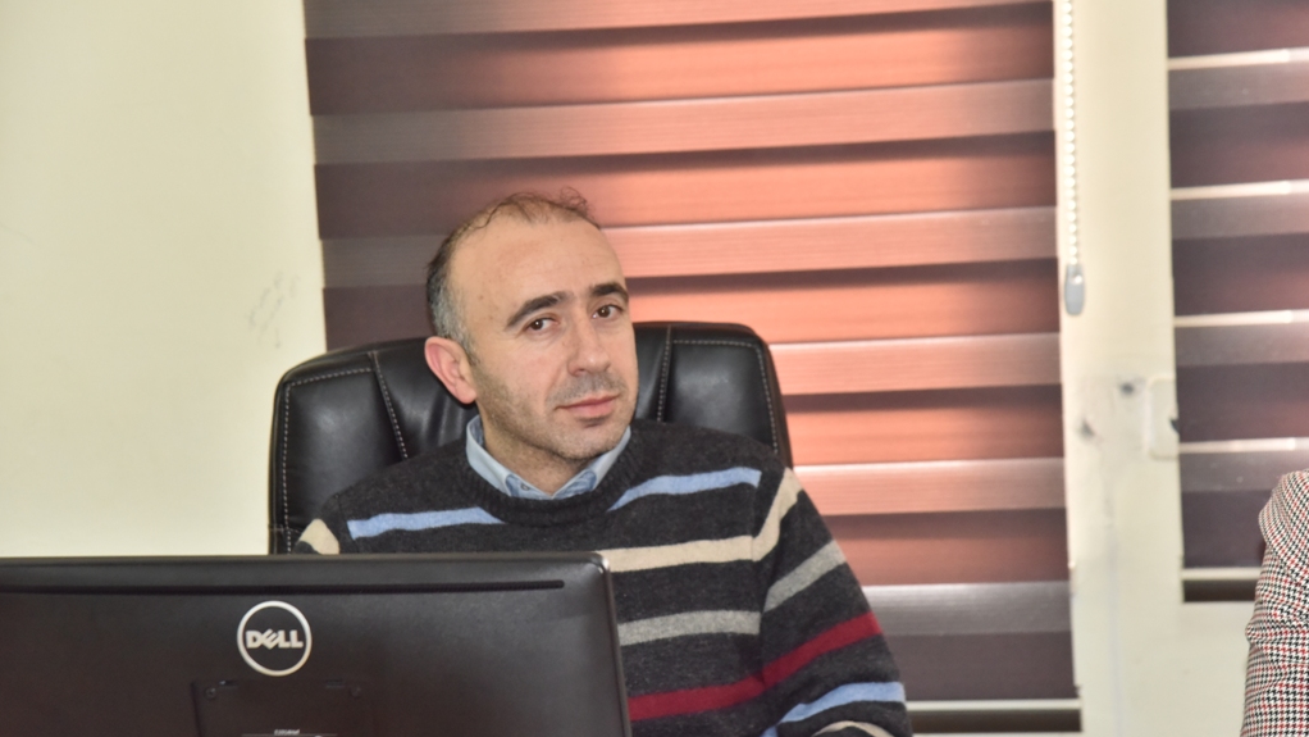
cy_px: 384
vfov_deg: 11.5
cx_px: 654
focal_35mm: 105
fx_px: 3645
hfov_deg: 20.4
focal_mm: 100
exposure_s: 1/125
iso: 2500
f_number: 6.3
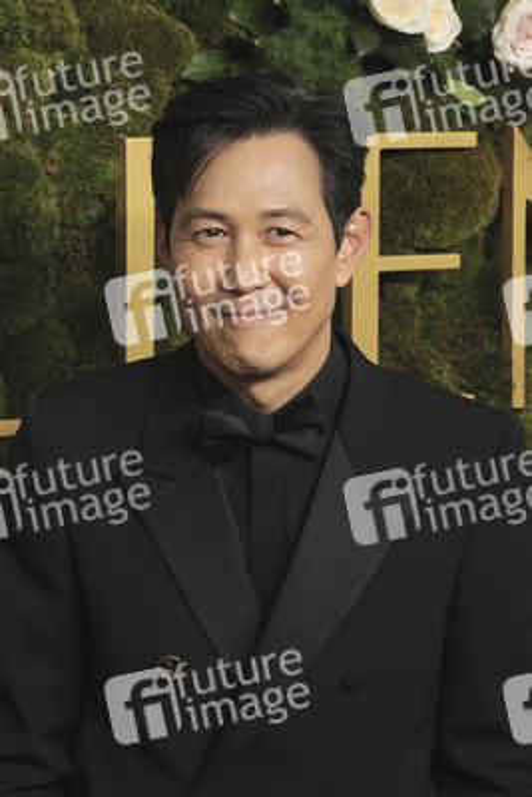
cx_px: 266
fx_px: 4429
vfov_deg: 10.3
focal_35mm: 200
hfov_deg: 6.9
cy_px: 398
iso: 800
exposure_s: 1/250
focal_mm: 200
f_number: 13
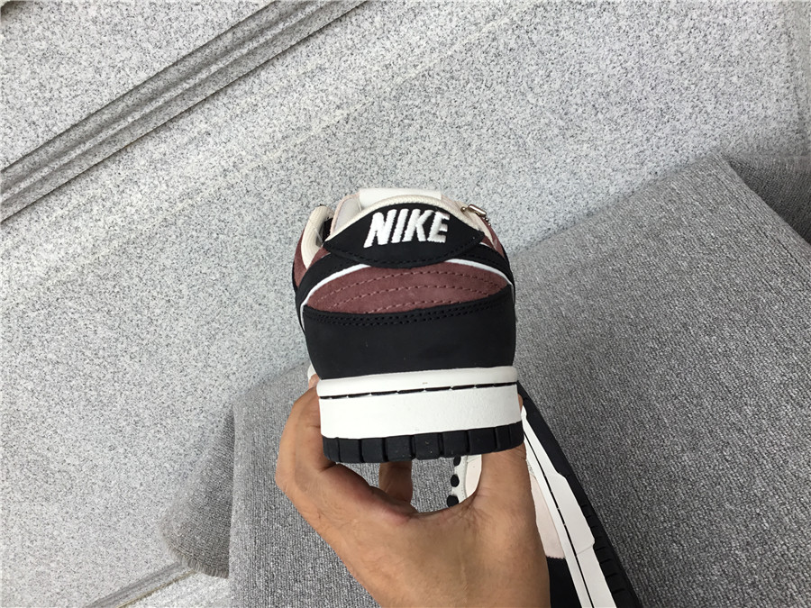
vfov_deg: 45.4
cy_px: 304
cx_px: 406
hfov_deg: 58.4
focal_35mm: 31
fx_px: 726
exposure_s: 1/120
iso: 32
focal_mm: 3.3
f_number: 2.4
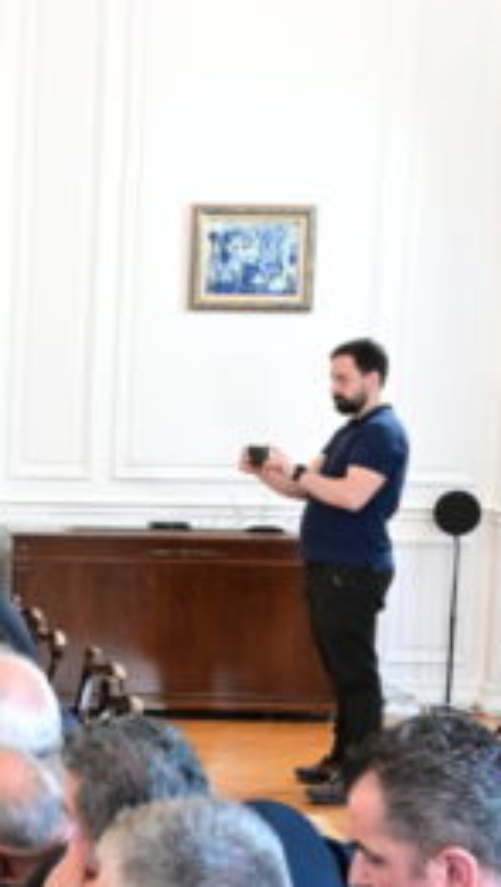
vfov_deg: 19.2
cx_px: -412
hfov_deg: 10.3
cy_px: 617
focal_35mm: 111
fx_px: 2611
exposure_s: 1/400
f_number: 4
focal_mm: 31
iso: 6400
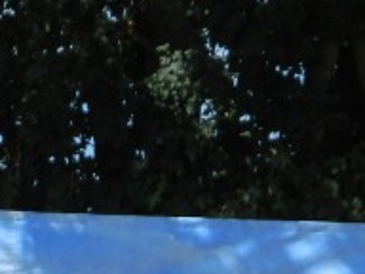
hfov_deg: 6.4
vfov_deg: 4.7
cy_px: 719
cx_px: -240
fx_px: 3205
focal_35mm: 304
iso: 80
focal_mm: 10.2
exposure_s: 1/800
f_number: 3.8
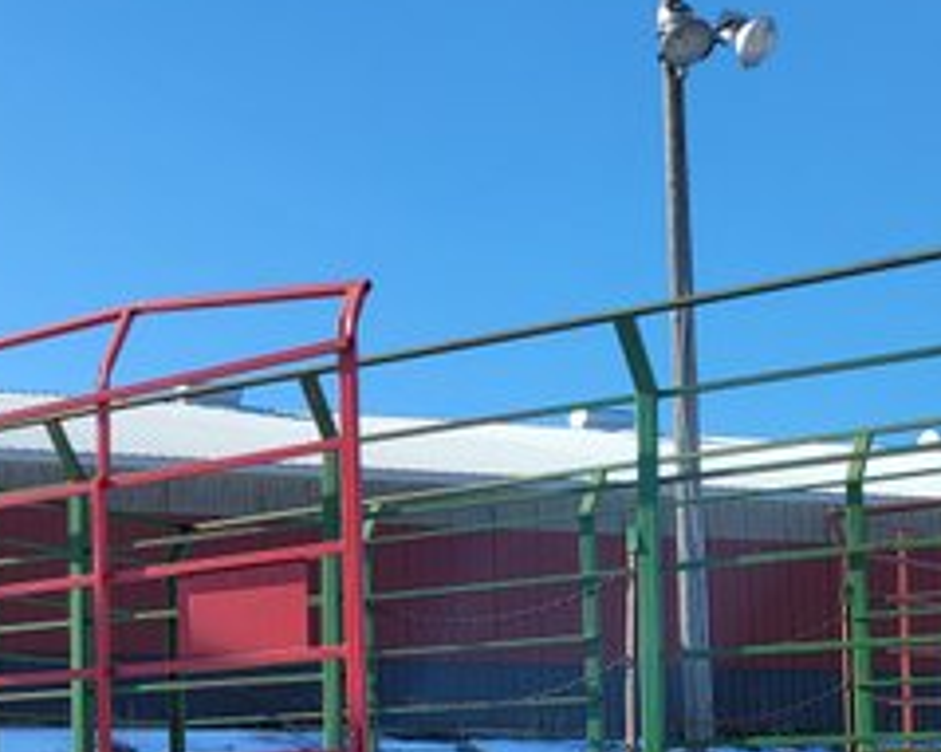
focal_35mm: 67
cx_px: -140
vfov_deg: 22.0
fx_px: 1865
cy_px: 750
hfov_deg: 25.8
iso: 40
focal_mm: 5.4
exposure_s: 1/2099
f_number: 1.8
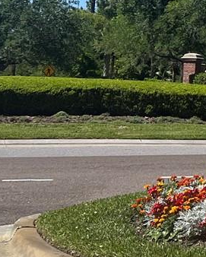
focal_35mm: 120
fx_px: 913
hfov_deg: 10.3
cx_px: 568
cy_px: 46
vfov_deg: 15.9
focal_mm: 5.7
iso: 50
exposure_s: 1/4444
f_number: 1.5
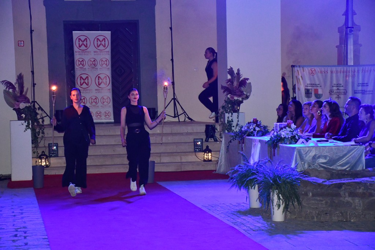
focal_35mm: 105
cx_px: 188
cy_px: 125
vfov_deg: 13.0
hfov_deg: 19.5
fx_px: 1094
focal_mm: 70
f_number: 5
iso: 6400
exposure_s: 1/60
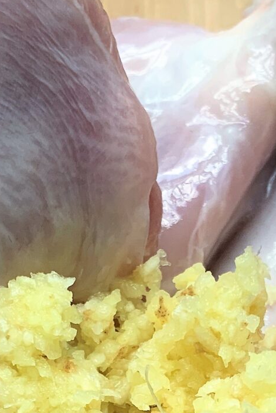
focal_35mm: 98
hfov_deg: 13.9
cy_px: 387
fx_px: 1126
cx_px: 189
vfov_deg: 20.3
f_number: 1.8
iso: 50
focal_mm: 4.25
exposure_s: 1/121
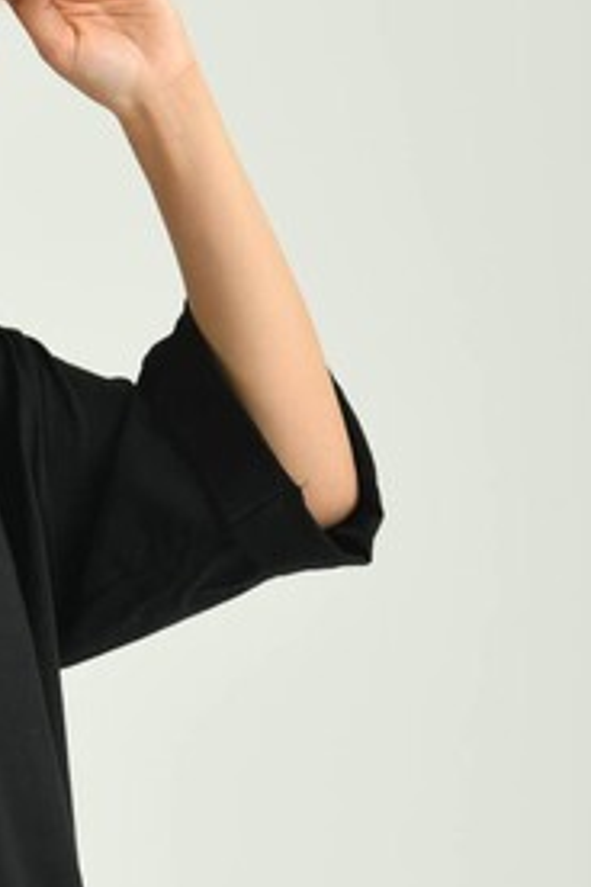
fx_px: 8692
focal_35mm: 353
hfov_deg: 3.9
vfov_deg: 5.8
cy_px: 752
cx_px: -157
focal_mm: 130
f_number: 6.3
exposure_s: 1/160
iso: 100
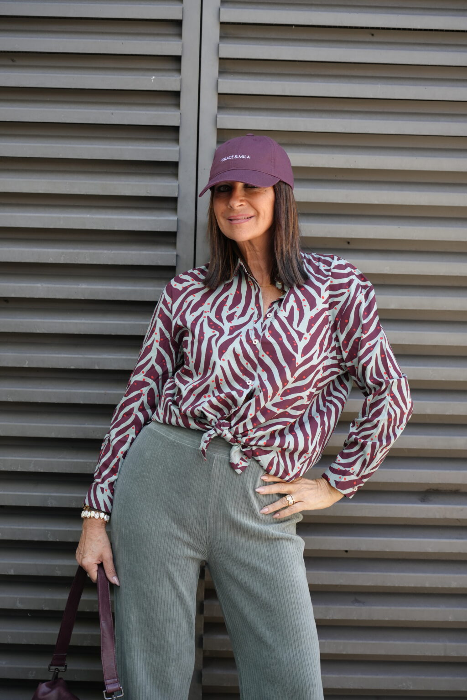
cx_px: 234
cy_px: 350
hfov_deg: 18.7
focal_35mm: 73
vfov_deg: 27.7
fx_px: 1420
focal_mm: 73
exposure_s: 1/160
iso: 320
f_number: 4
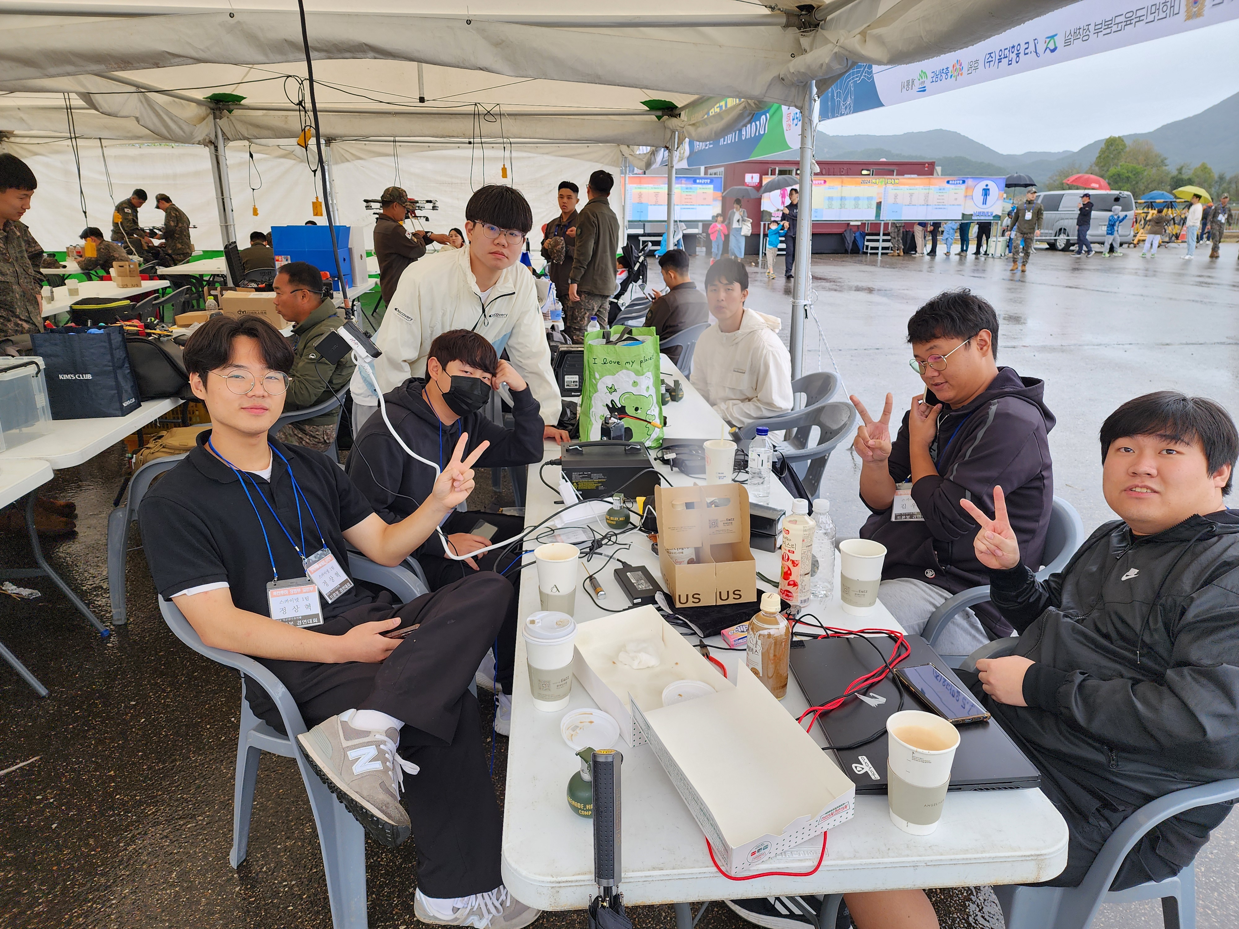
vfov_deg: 58.9
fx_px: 823
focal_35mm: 23
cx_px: 620
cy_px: 464
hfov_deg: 73.9
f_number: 1.8
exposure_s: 1/180
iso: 32
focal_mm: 6.4
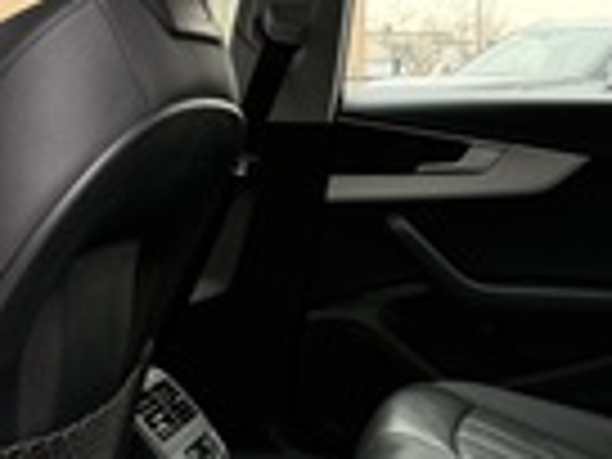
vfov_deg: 19.9
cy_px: 263
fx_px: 1308
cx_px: 351
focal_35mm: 74
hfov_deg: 26.3
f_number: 1.78
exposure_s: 1/139
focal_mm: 6.76
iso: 200
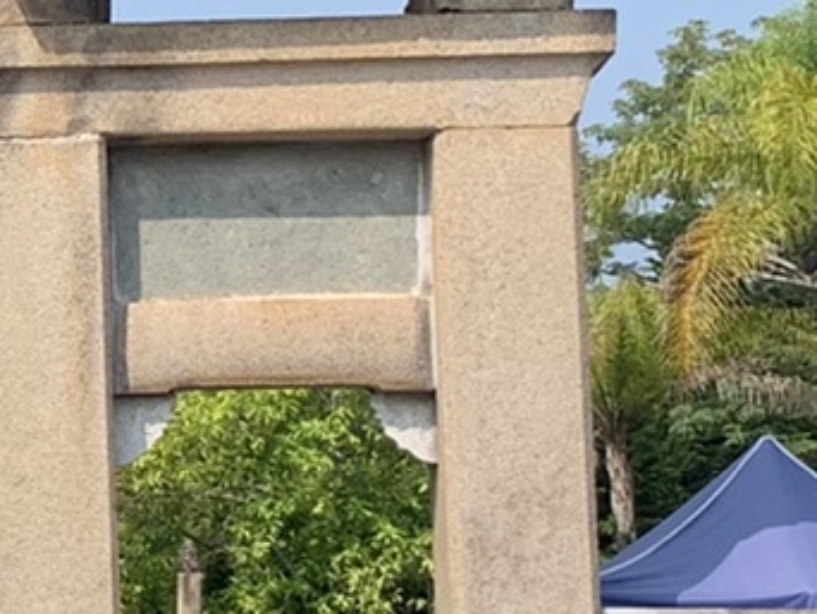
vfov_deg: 9.8
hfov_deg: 12.1
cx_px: -569
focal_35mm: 152
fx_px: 3590
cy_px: 442
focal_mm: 4.25
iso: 25
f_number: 1.8
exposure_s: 1/2257
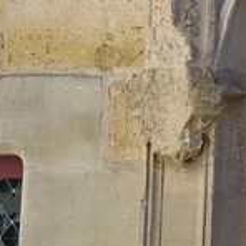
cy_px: -58
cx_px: 972
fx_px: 2219
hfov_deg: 5.5
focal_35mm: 276
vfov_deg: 6.3
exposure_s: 1/200
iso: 200
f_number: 10
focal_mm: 30
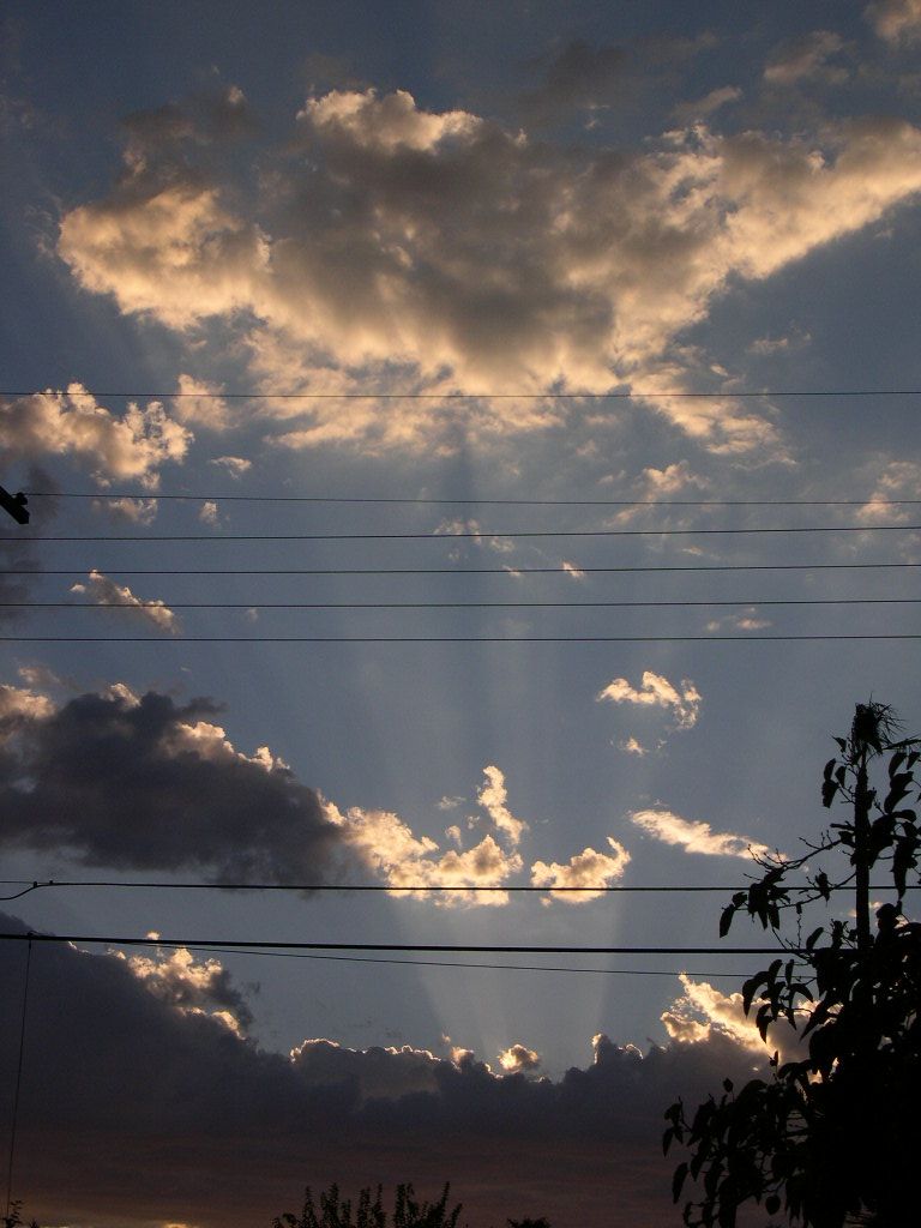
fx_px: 2199
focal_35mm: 62
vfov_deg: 31.2
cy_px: 614
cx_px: 460
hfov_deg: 23.7
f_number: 9.6
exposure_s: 1/201
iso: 100
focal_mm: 13.2
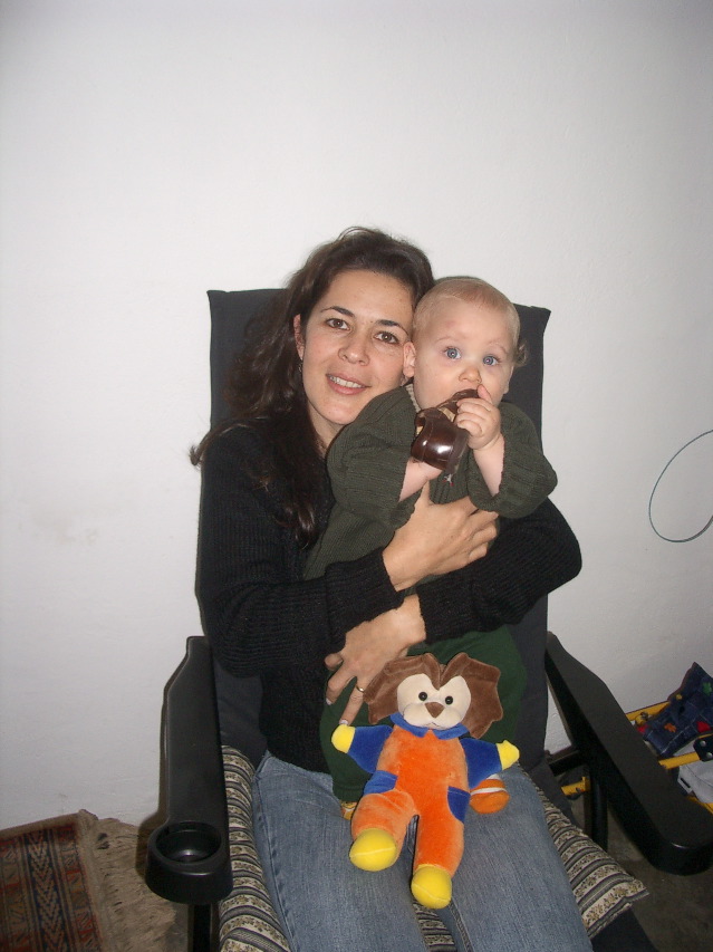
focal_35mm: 35
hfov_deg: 40.7
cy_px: 476
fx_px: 962
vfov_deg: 52.6
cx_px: 356
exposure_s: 1/40
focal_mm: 5.8
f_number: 2.6
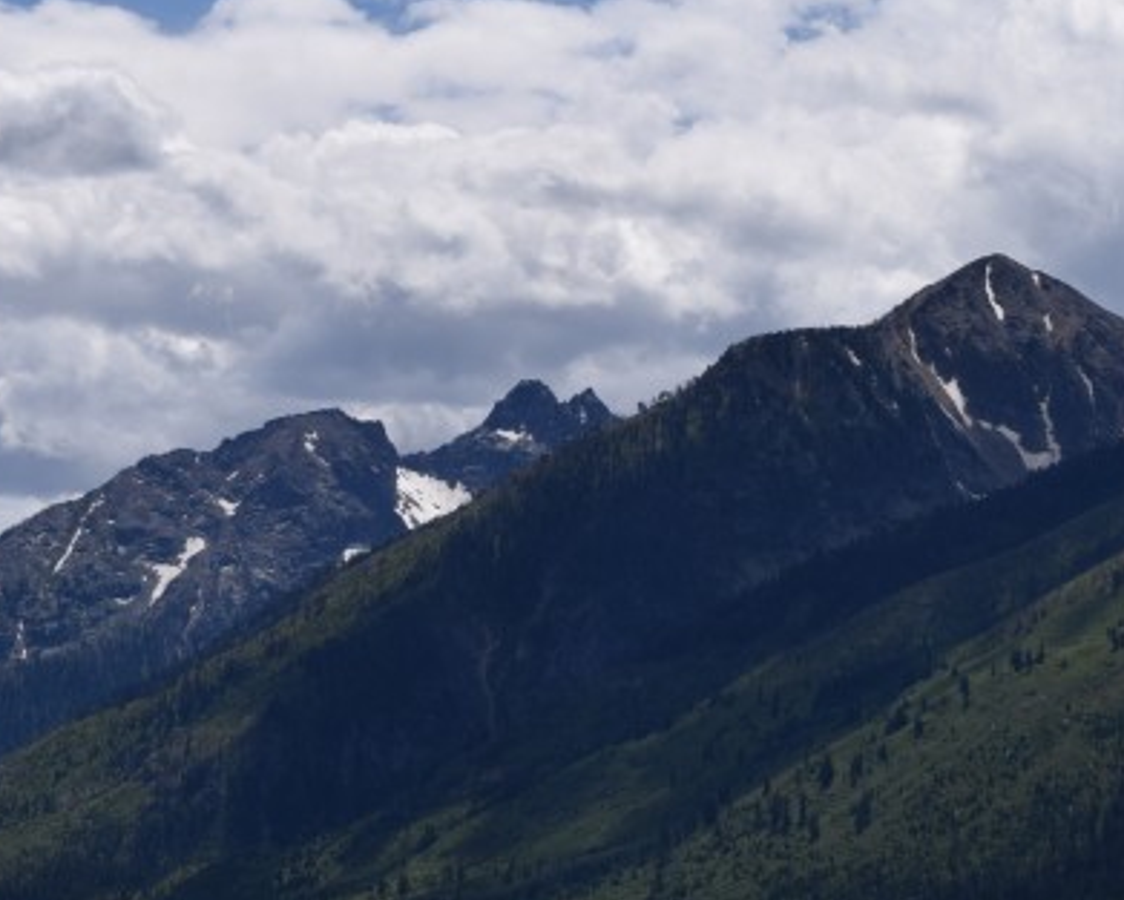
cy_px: 181
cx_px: 187
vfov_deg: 8.7
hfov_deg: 10.9
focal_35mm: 177
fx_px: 5890
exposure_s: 1/640
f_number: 13
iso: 200
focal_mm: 48
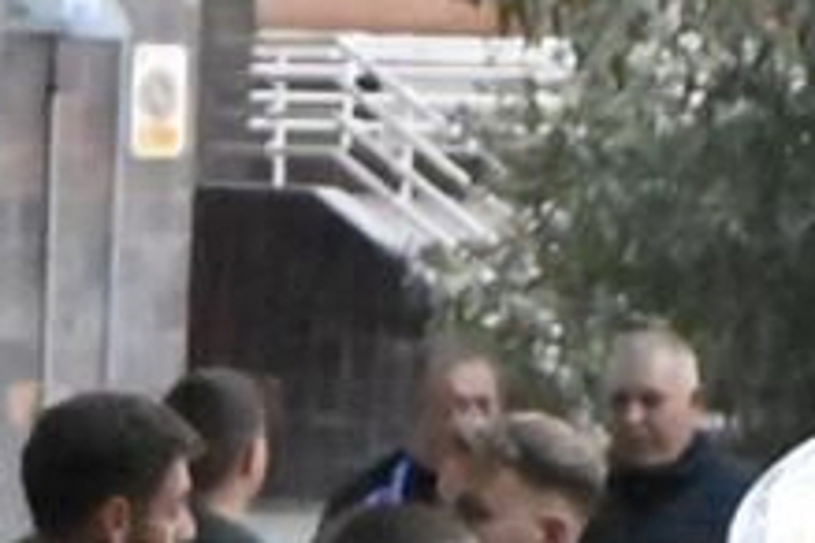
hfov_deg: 7.1
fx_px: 6452
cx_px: -551
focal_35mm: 285
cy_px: 1423
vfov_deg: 4.7
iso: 10000
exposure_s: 1/160
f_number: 6.3
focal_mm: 26
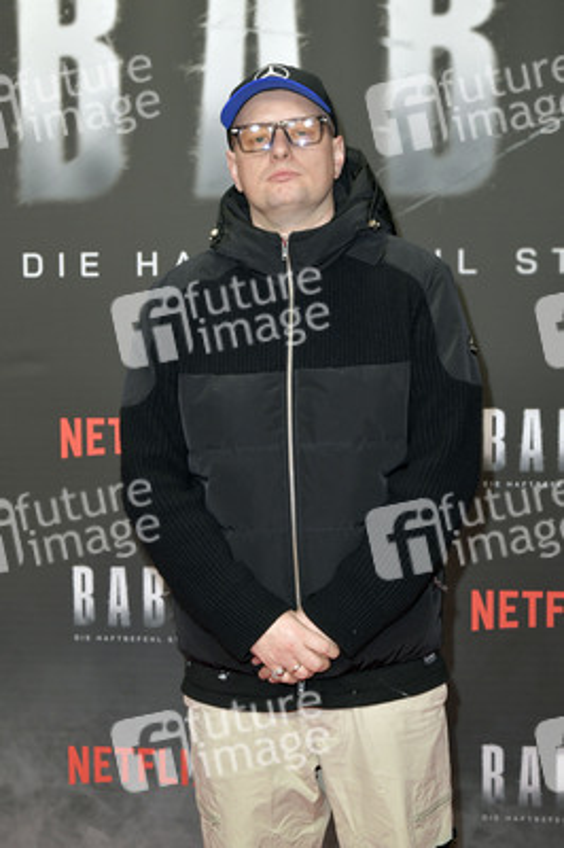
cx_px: 282
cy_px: 424
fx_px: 1459
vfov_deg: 32.4
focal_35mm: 62
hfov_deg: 21.9
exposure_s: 1/250
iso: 1250
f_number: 5.6
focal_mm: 62
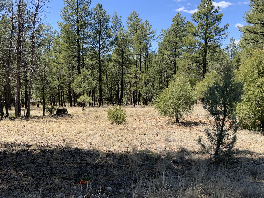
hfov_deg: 51.4
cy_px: 111
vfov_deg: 39.6
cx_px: 132
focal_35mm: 36
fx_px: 275
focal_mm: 3
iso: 16
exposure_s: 1/912
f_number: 1.8
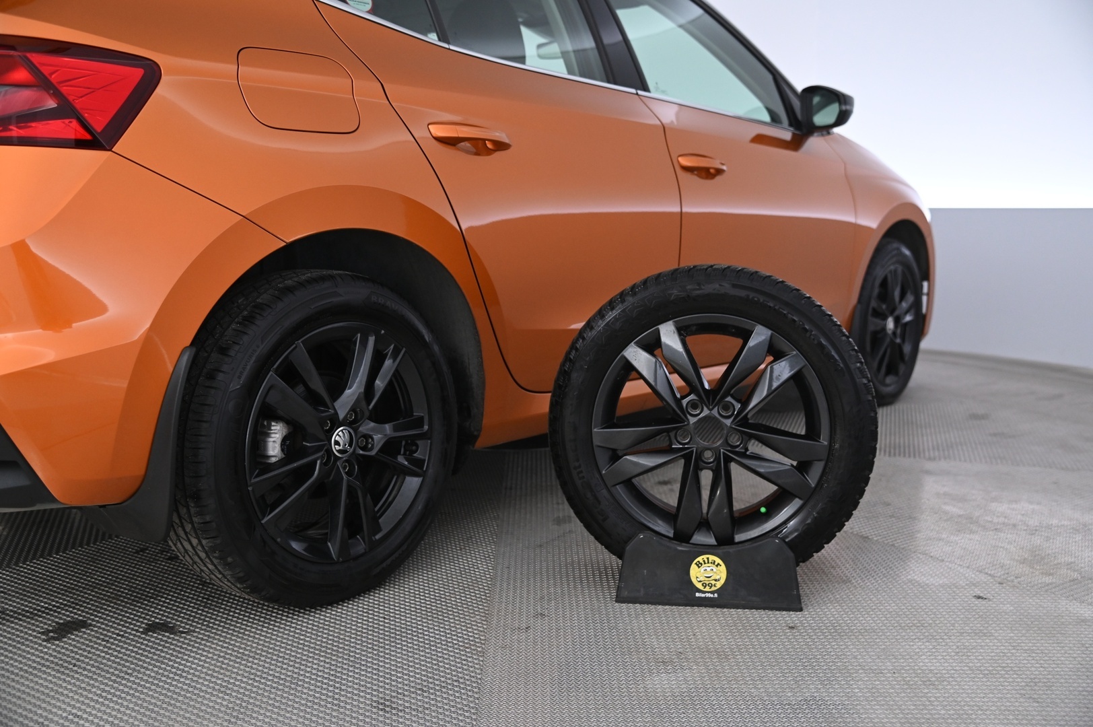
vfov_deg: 35.0
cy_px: 364
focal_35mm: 38
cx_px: 546
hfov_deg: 50.7
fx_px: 1153
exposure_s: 1/80
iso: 2000
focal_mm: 38
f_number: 4
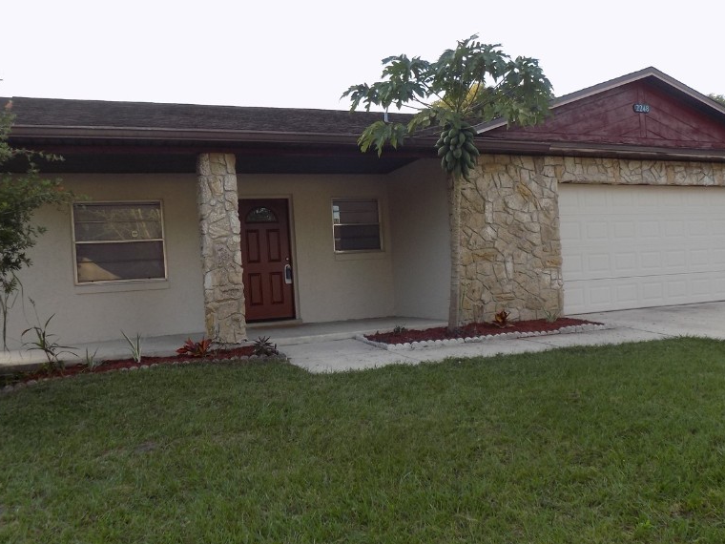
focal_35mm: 31
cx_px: 394
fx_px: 649
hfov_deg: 58.3
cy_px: 298
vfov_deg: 45.4
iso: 80
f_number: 3.1
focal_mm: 4
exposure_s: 1/125
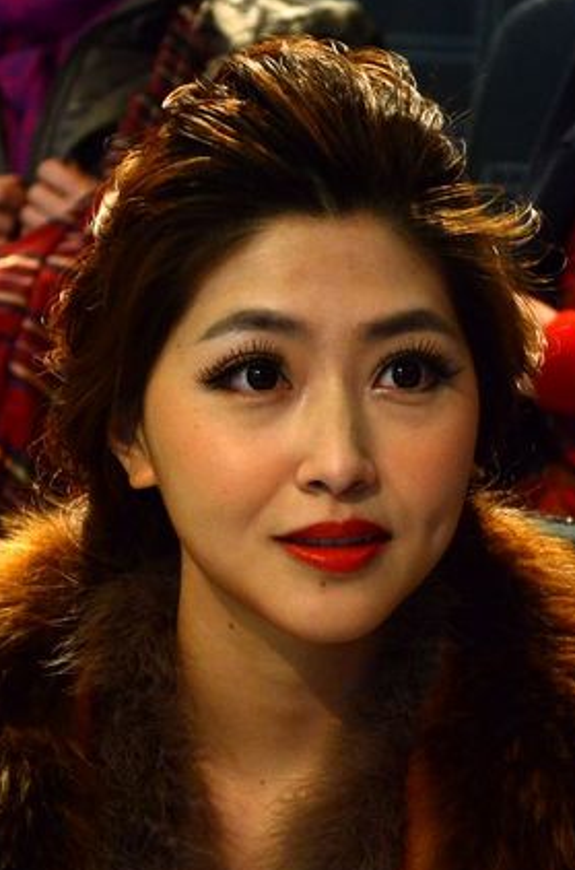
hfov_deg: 10.0
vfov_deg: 15.0
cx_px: 322
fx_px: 3301
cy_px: 445
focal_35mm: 137
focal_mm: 70
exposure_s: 1/160
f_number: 5.3
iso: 3200
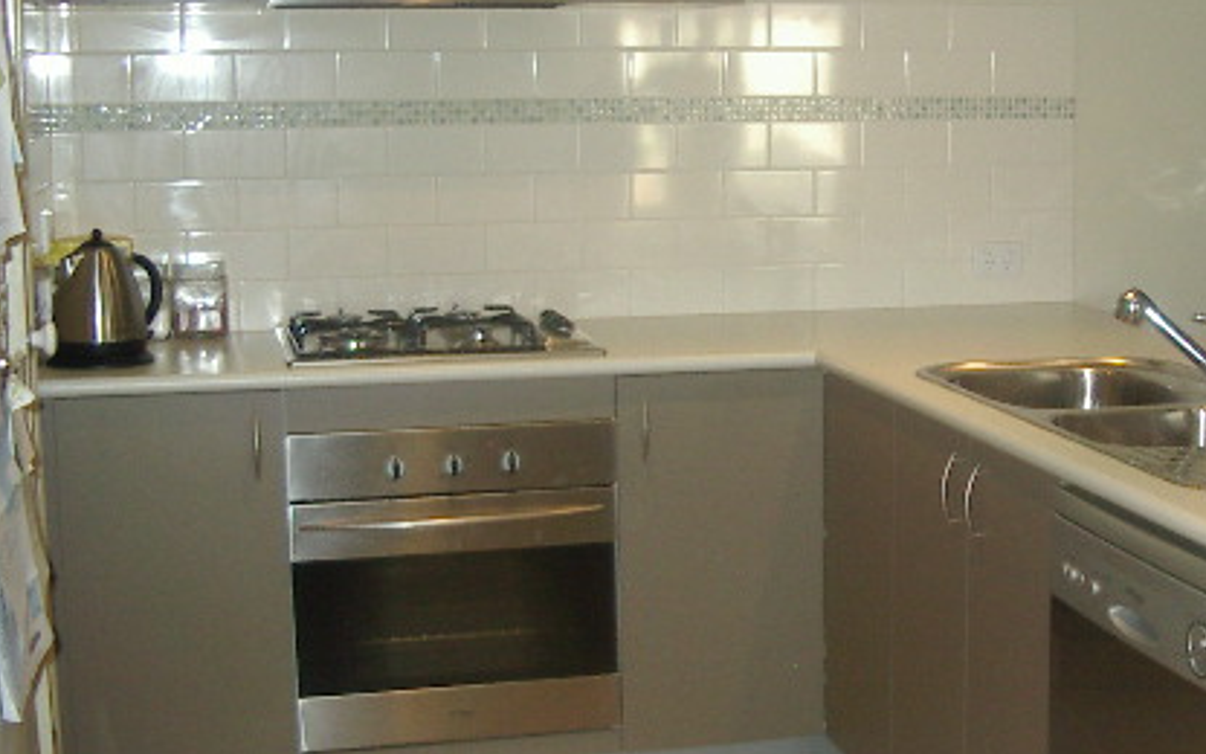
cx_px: 847
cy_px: 339
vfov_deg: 20.9
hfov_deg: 32.6
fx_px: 2038
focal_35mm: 62
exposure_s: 1/60
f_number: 2.6
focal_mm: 5.8
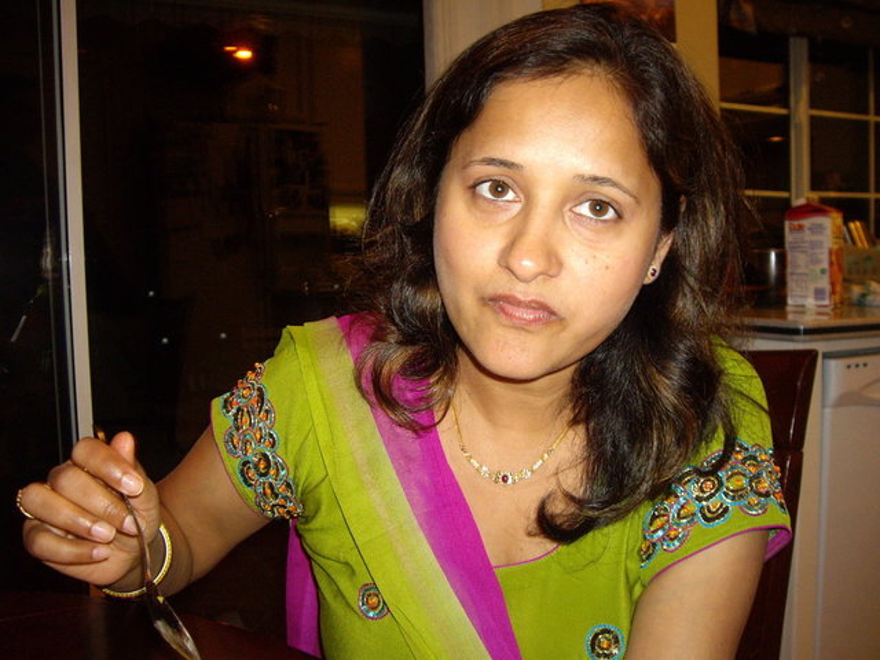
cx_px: 440
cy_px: 330
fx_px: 966
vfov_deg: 37.7
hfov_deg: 49.0
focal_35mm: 38
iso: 200
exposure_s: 1/40
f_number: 2.7
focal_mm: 6.2
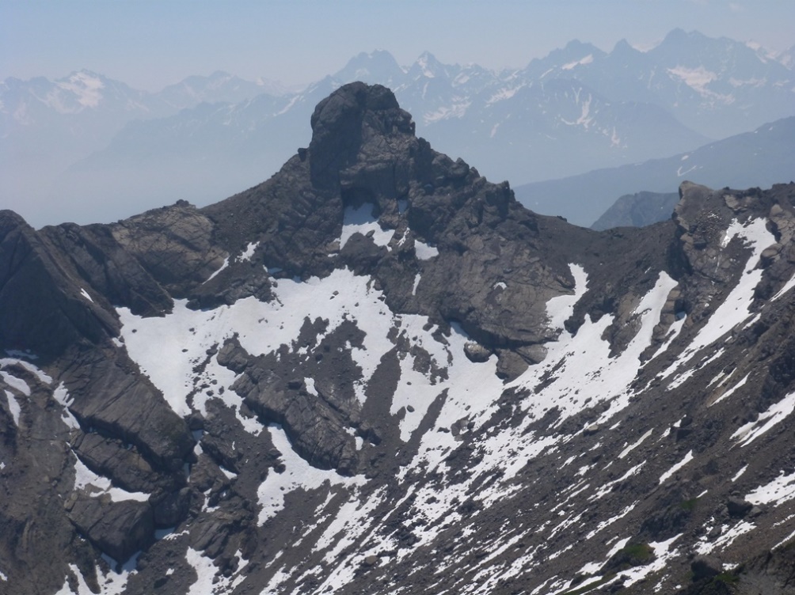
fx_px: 2387
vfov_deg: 14.2
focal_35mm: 104
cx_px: 398
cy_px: 298
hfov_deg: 18.9
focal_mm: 18.7
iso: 100
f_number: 5.6
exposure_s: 1/800
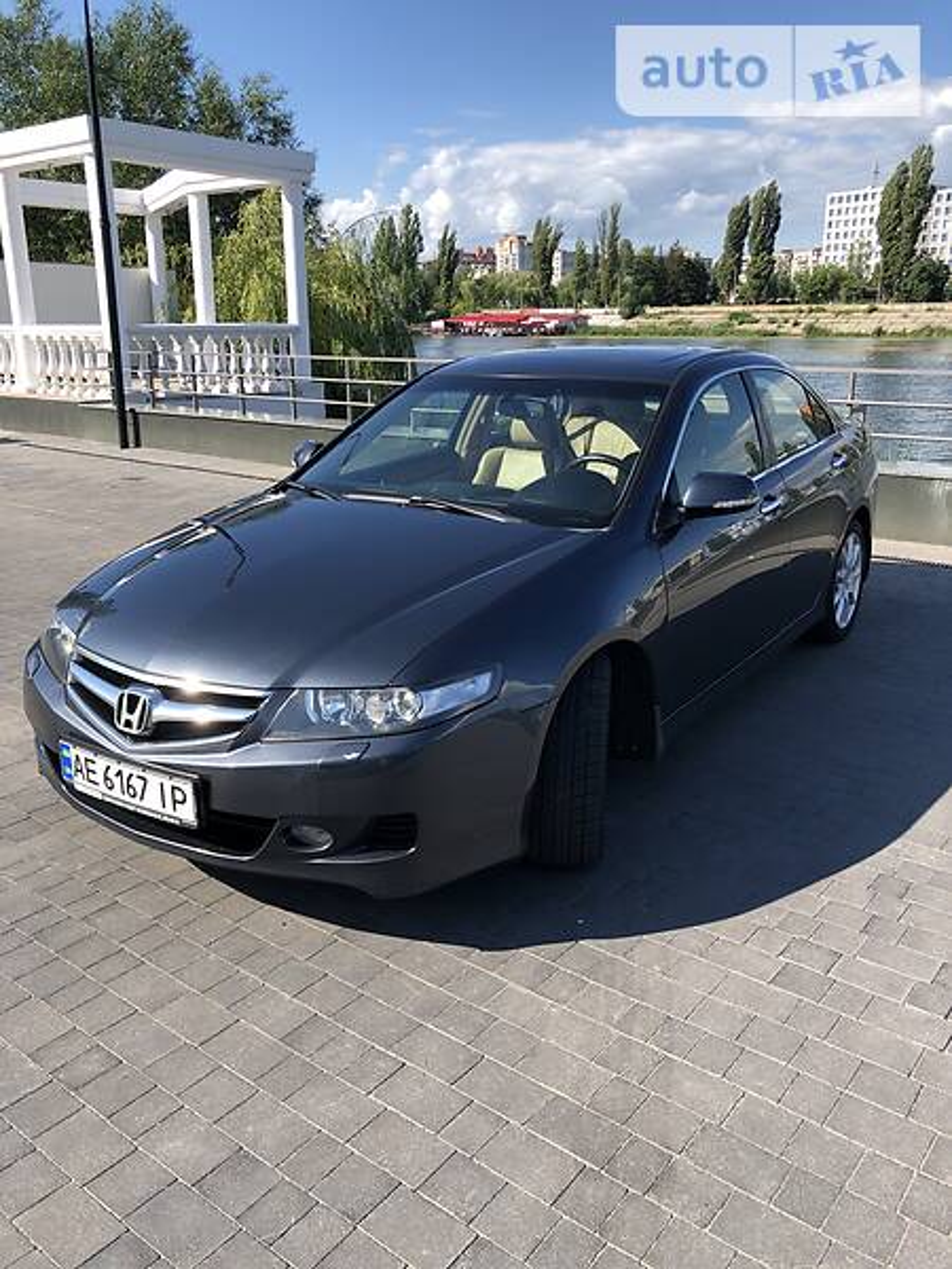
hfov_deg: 49.7
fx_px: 1027
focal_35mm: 28
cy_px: 634
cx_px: 476
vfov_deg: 63.4
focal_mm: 4
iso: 20
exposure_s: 1/1043
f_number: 1.8
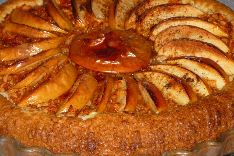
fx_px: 767
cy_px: 78
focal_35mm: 118
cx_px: 117
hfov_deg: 17.4
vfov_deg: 11.6
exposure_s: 1/50
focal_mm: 14.2
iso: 100
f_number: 5.6
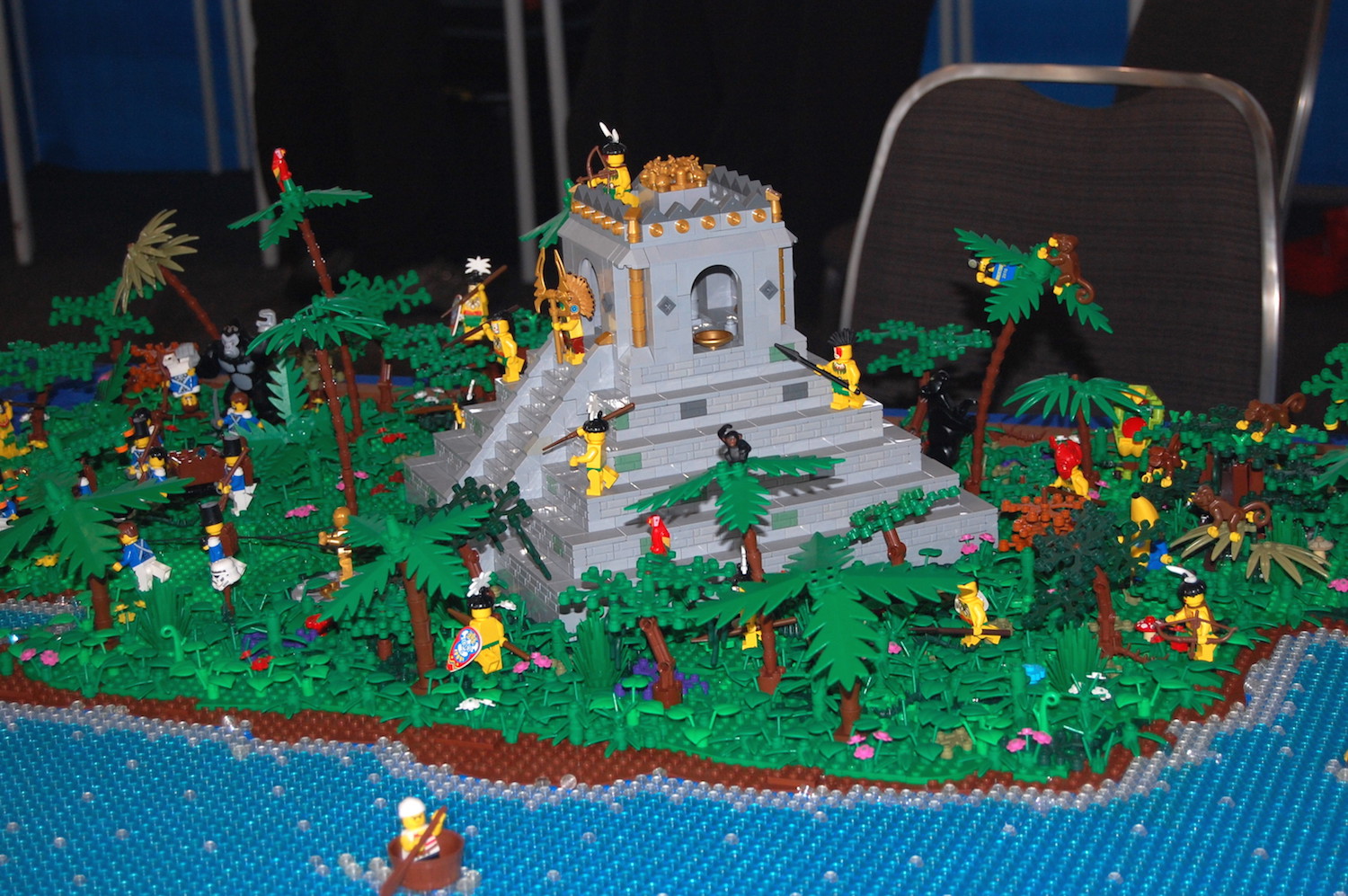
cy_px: 448
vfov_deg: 18.9
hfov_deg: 28.1
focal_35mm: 72
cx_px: 674
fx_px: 2693
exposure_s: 1/60
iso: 400
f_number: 5.6
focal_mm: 48
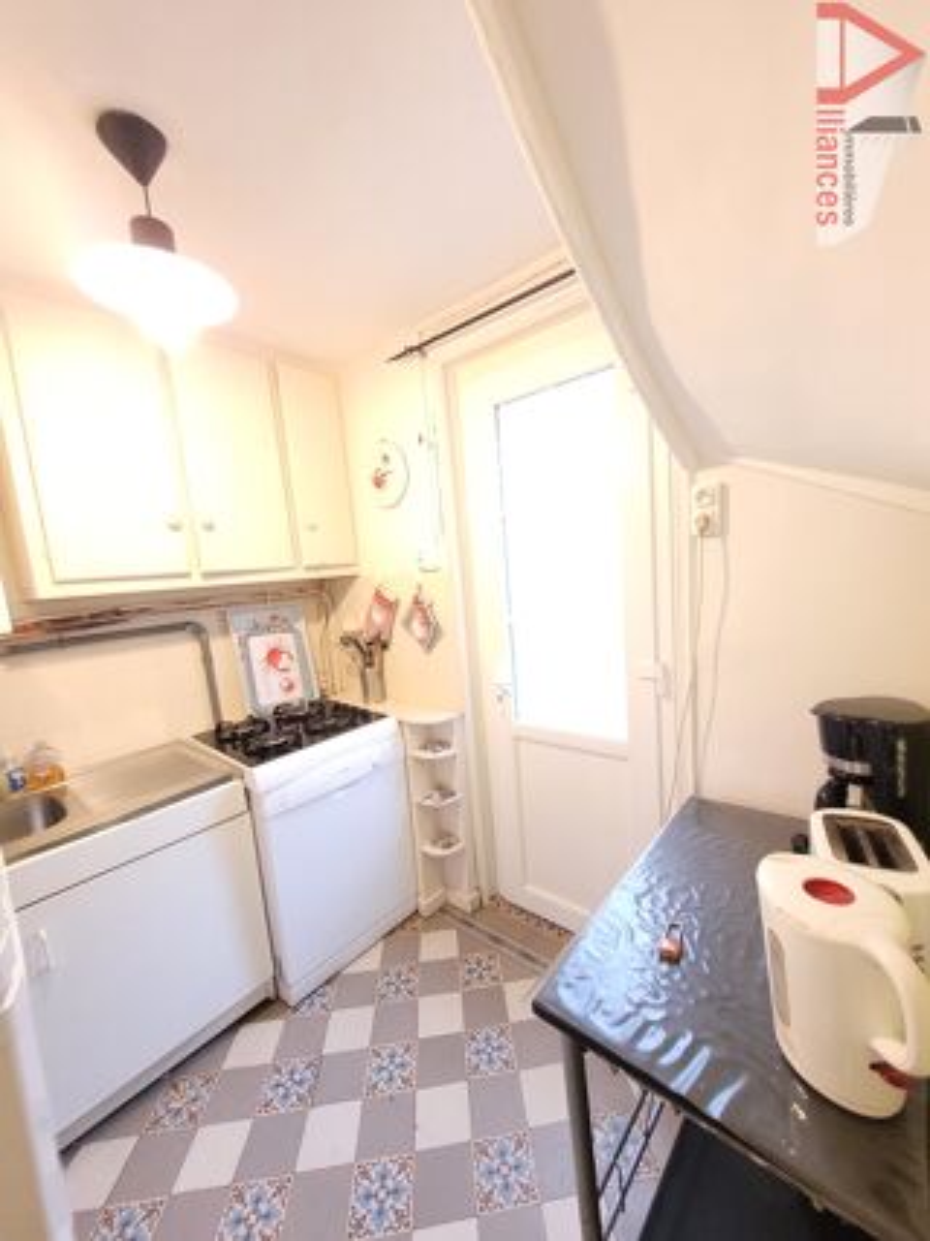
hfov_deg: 89.9
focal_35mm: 13
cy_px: 620
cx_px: 465
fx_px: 466
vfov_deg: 106.2
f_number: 2.2
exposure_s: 1/33
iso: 640
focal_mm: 1.74
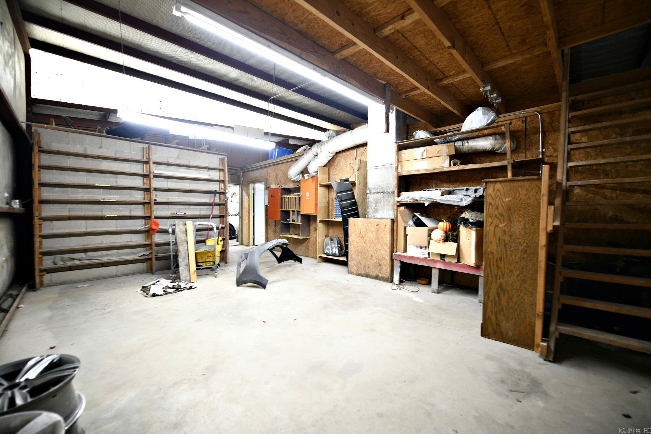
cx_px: 326
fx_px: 253
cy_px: 217
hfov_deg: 104.3
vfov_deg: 81.2
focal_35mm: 14
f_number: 2.8
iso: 450
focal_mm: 14
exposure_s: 1/15
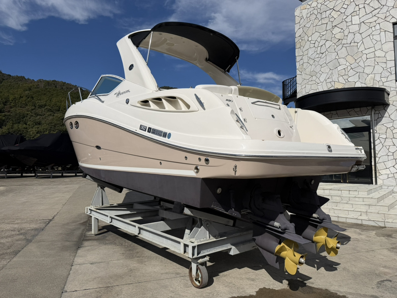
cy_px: 149
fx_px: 275
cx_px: 198
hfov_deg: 71.6
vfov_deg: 56.8
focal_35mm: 24
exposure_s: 1/17544
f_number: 1.78
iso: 80
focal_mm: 6.76
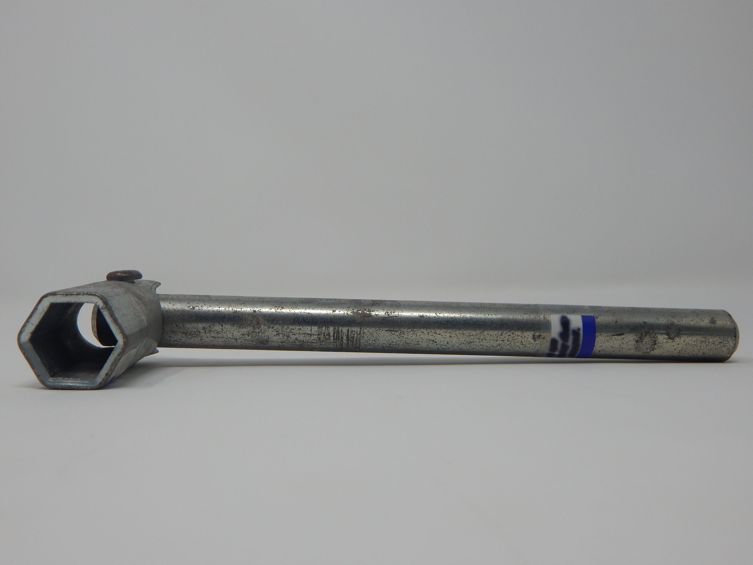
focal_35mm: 31
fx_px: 674
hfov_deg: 58.4
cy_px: 282
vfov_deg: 45.4
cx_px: 376
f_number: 3.2
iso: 125
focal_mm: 5.6
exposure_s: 1/200
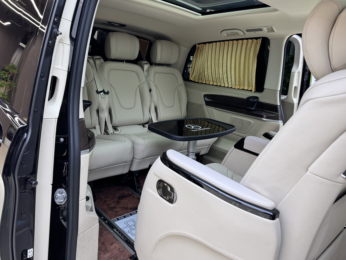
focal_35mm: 26
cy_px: 125
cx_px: 180
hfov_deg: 67.3
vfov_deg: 53.0
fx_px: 260
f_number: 1.78
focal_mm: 6.76
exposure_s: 1/50
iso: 250
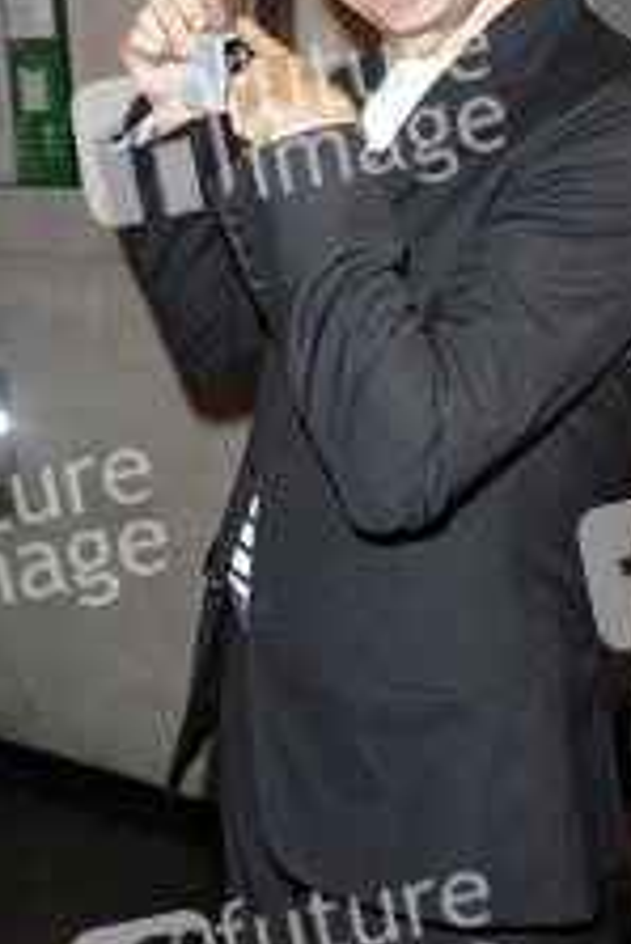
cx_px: 411
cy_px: 339
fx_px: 1601
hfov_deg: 22.2
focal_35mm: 61
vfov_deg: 32.7
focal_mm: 34
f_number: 5.6
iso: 1250
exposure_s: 1/60
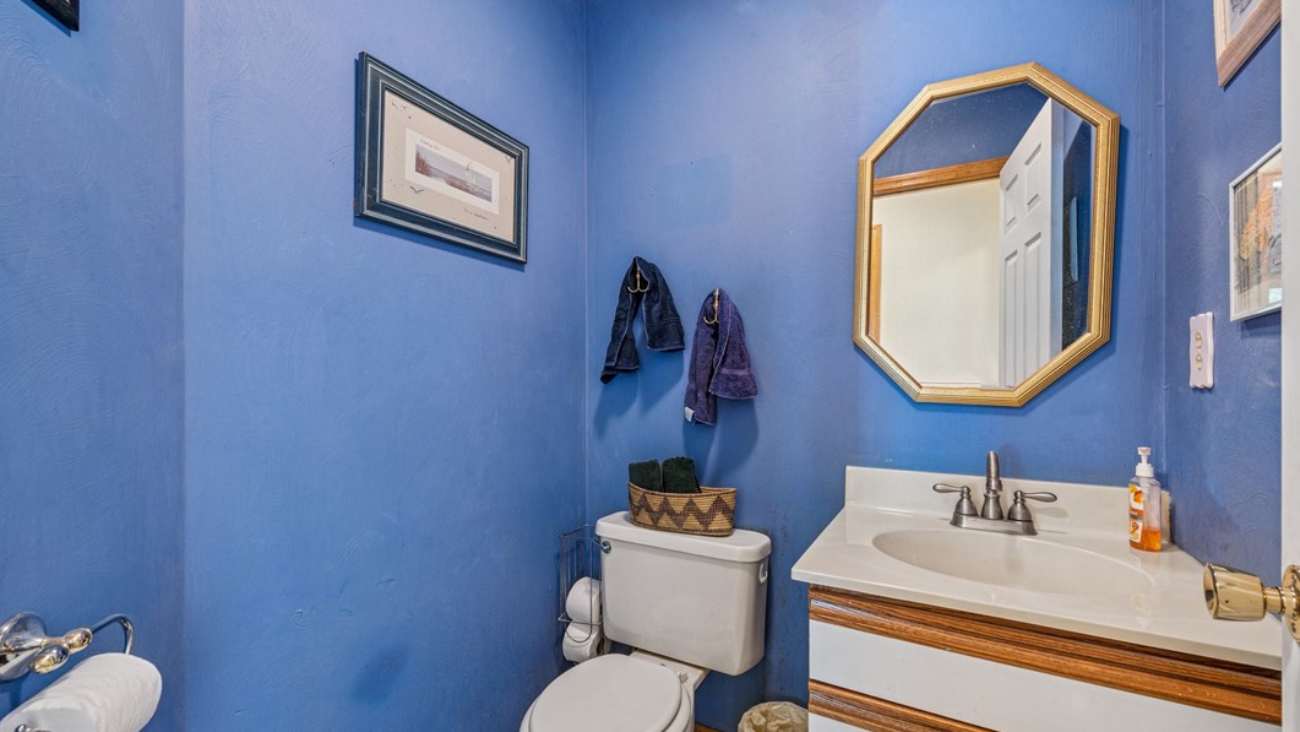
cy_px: 391
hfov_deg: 103.0
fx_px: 517
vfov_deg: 70.5
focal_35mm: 15
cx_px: 649
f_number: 11
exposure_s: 2
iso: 50
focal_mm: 14
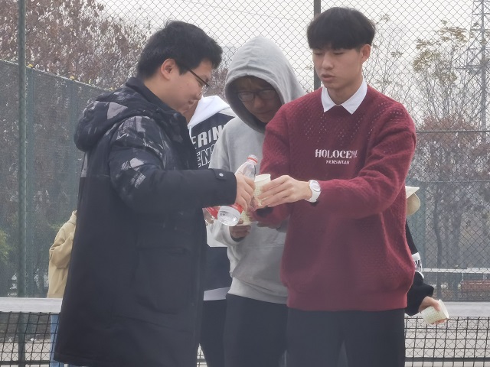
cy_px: 184
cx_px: 245
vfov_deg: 6.4
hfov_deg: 8.5
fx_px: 3298
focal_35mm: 233
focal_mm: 7.48
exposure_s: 1/376
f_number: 2.4
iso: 50
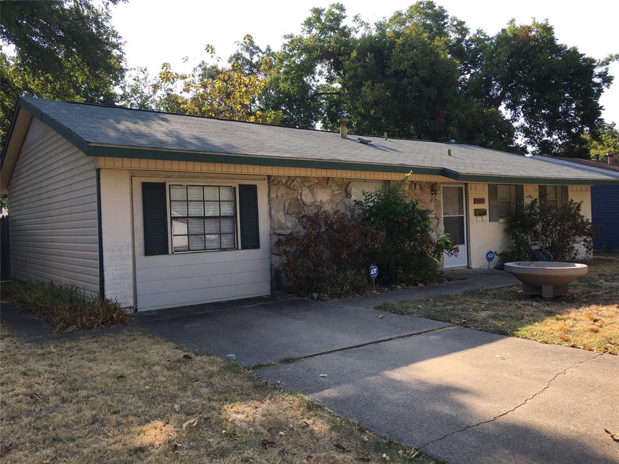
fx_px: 519
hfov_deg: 61.7
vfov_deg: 48.2
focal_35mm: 29
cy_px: 232
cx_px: 310
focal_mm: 4.15
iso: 25
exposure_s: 1/534
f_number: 2.2
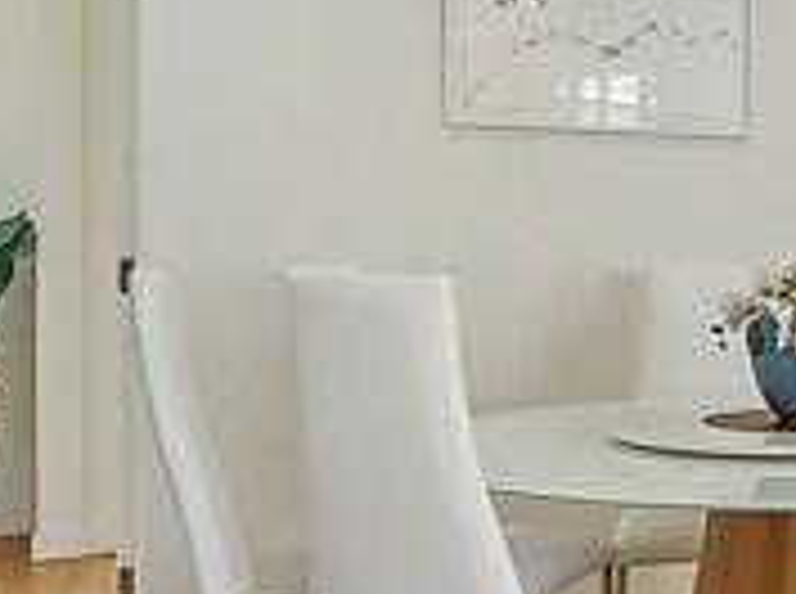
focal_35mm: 58
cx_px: 908
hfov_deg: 29.5
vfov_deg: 25.1
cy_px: 360
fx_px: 1331
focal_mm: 8
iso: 1250
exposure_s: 1/60
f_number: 8
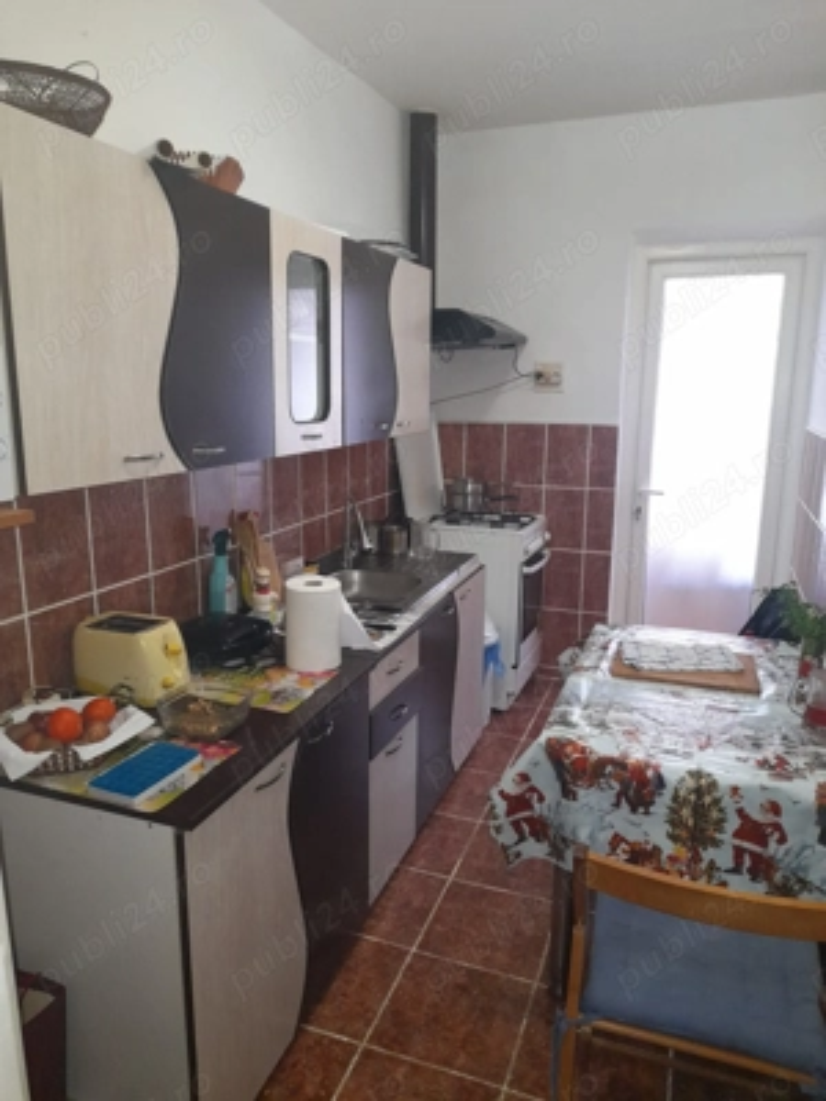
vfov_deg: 69.4
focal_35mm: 25
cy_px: 550
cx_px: 413
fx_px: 795
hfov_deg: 54.9
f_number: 2
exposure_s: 1/50
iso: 320
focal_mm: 4.6
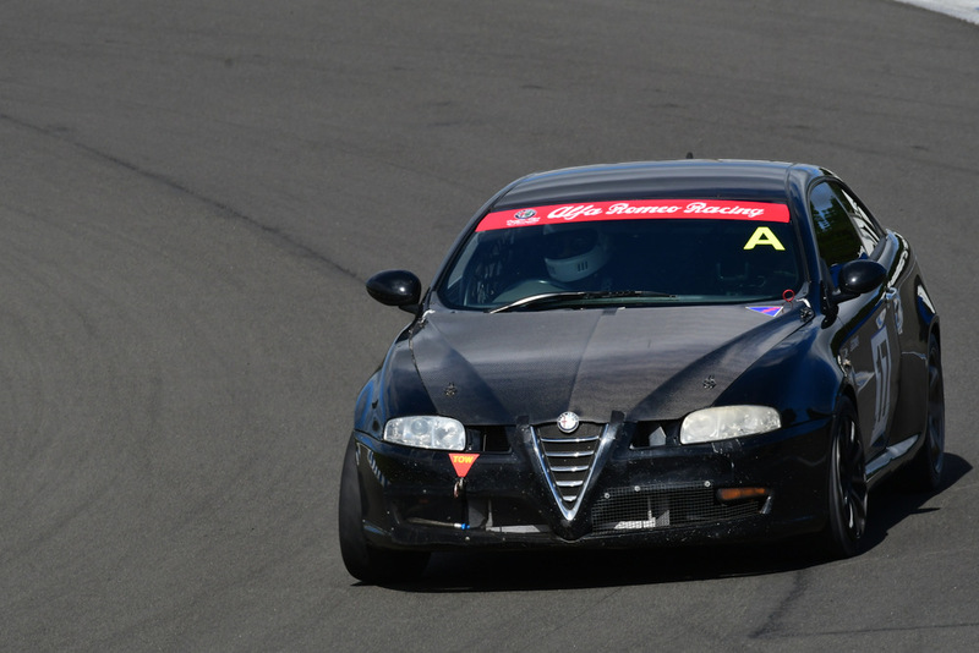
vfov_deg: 2.4
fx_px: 15506
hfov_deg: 3.6
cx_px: 490
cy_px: 326
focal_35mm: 570
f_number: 13
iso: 400
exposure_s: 1/640
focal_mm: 380
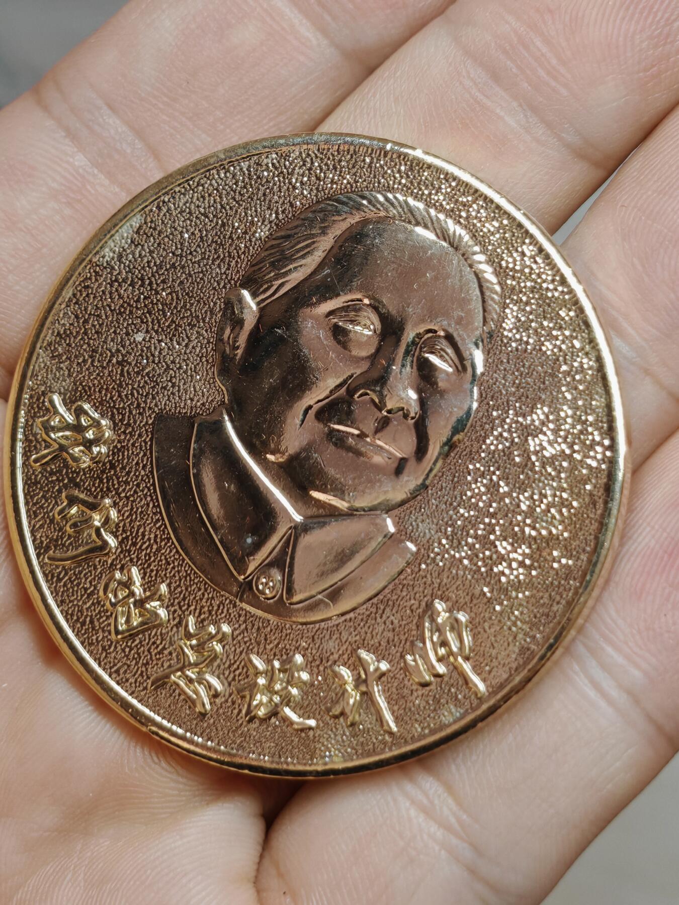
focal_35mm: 95
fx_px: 2485
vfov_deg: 20.7
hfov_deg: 15.6
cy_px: 452
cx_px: 340
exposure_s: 1/114
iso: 50
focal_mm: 7.62
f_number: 1.6
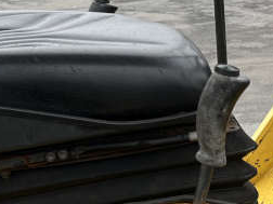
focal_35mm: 103
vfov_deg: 14.2
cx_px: 301
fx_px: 812
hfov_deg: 18.4
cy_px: 203
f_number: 1.5
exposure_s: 1/380
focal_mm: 5.7
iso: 50
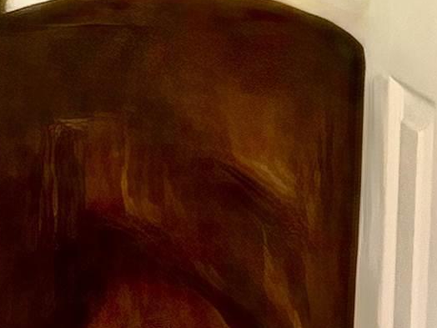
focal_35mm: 82
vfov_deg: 16.7
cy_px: -130
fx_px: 1035
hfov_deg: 17.8
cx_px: -399
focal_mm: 2.22
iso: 1000
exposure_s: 1/60
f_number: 2.2
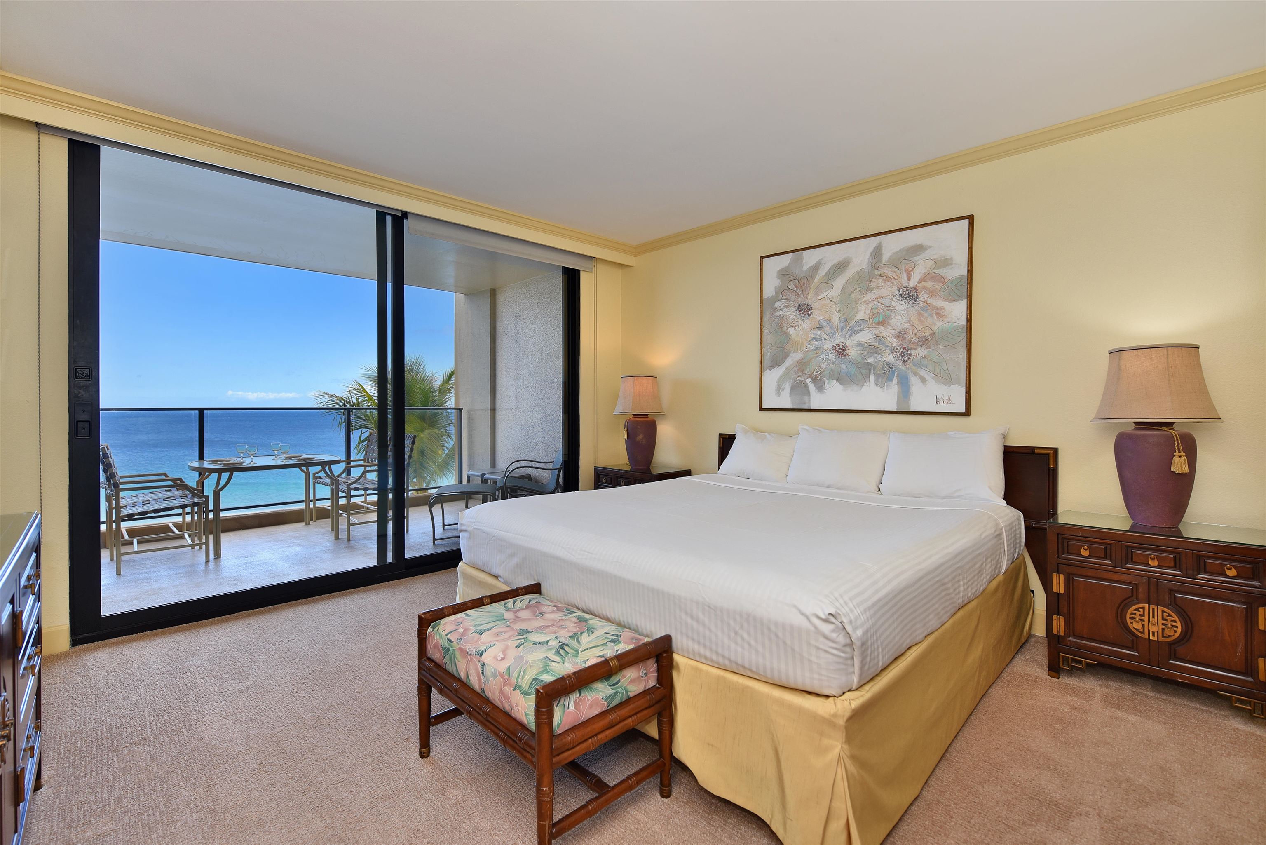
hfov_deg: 96.7
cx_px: 633
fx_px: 563
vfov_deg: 73.8
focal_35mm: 16
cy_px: 422
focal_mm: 16
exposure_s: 1/60
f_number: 16
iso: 640
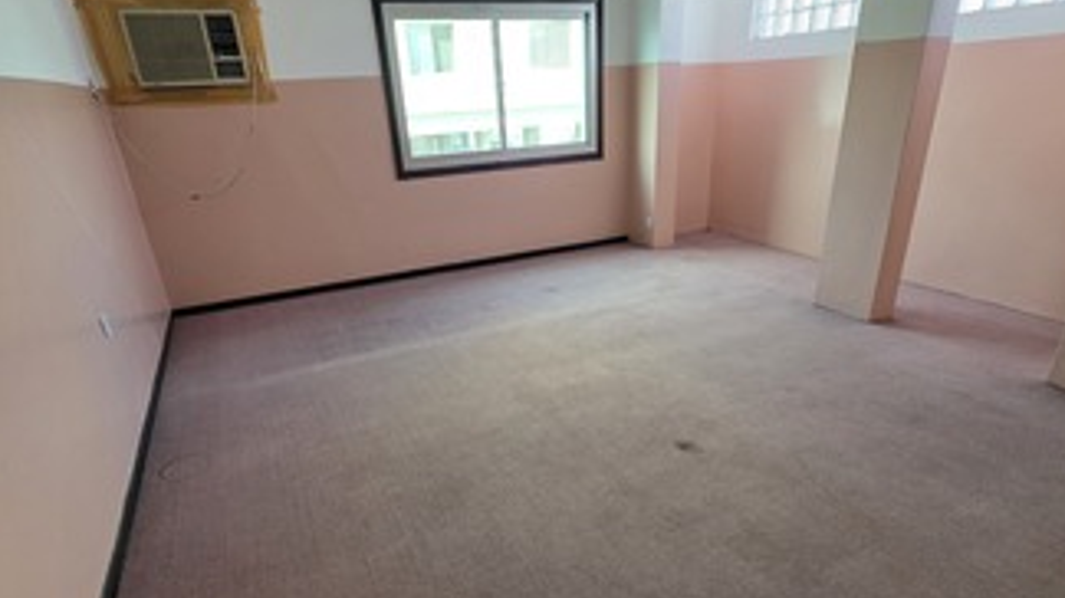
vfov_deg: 55.4
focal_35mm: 20
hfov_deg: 86.6
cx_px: 537
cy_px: 360
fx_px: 565
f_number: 1.9
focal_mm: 2.2
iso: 100
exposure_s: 1/100
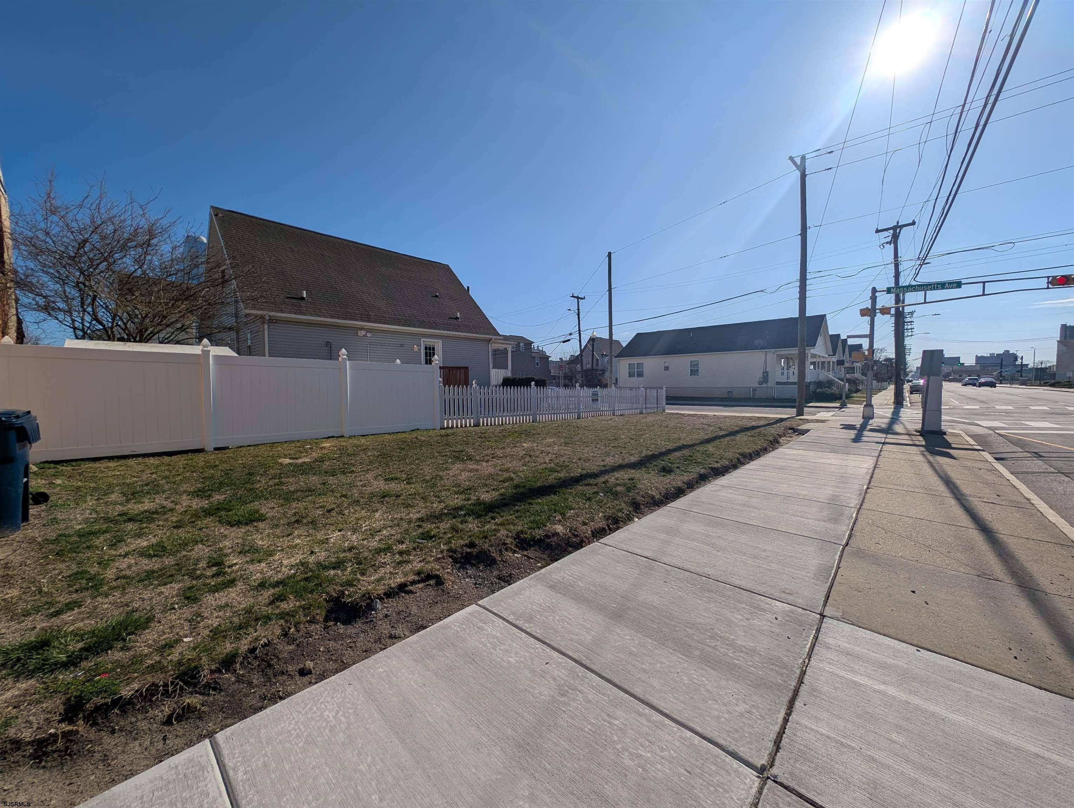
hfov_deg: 110.5
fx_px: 373
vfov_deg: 94.6
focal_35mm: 12
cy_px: 404
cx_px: 537
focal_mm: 2.23
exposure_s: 1/6369
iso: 42
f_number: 1.95
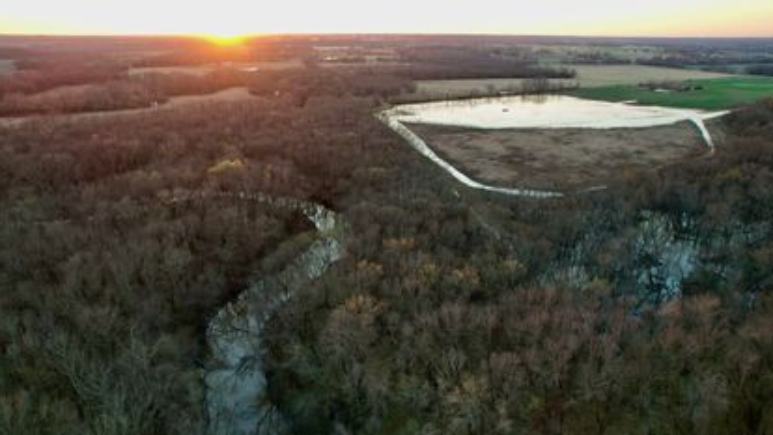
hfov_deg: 76.3
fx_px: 492
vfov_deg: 47.6
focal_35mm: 24
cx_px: 397
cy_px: 238
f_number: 2.8
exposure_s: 1/80
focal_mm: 8.38
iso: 100
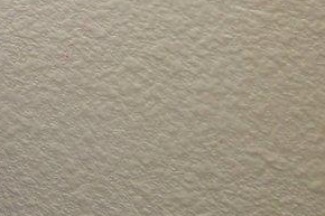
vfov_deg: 9.9
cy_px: -424
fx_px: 956
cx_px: -606
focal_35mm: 106
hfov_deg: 11.9
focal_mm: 10
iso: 400
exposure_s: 1/40
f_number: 8
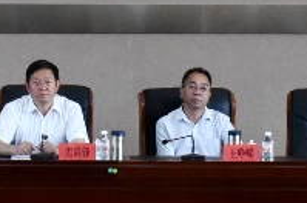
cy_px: 58
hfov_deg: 7.1
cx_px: 9
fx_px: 2469
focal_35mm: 290
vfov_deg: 4.7
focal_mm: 45
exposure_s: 1/125
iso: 3200
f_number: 8
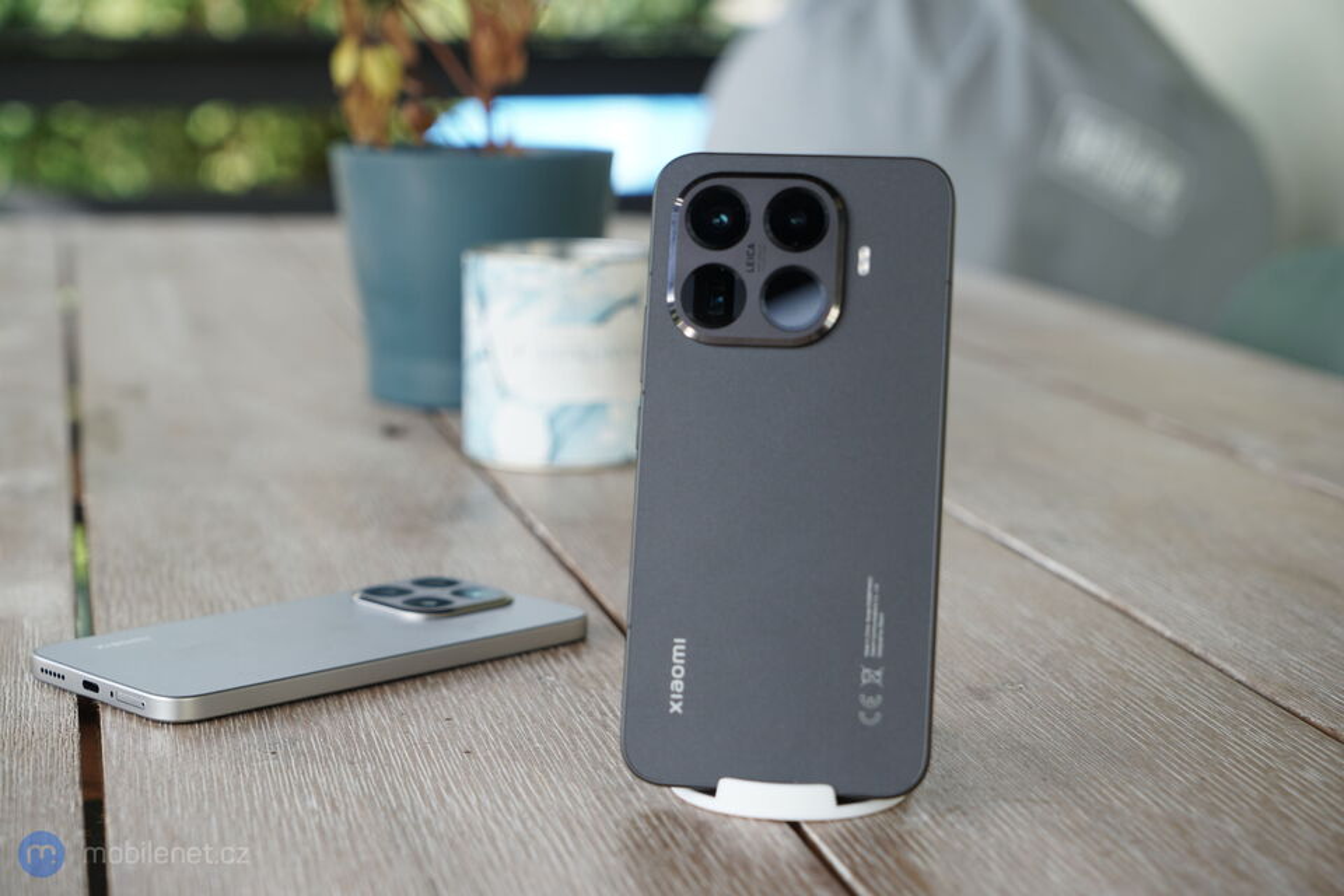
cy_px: 448
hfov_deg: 28.8
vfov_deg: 19.5
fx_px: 2613
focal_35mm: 70
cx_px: 672
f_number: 5.6
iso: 125
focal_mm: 70
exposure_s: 1/125
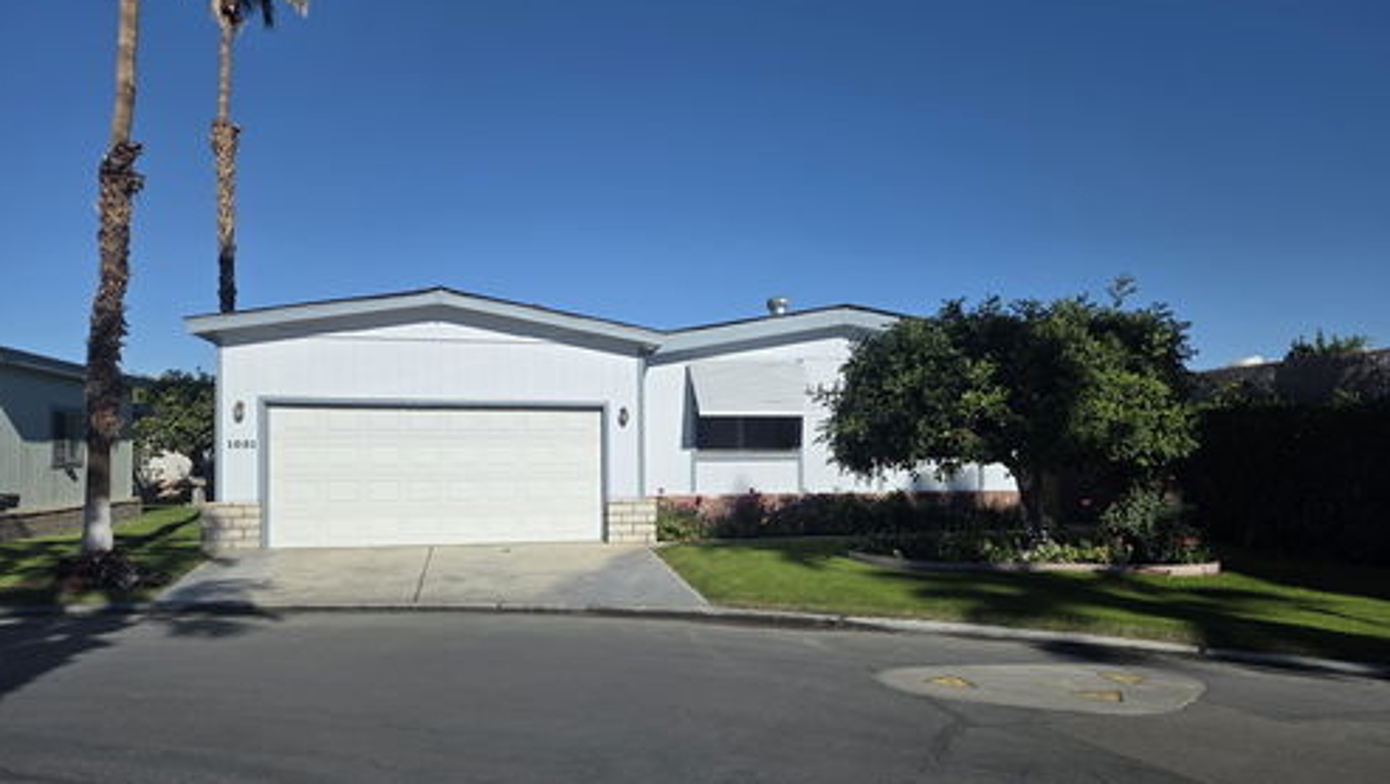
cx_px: 713
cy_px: 434
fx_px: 959
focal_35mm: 26
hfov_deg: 71.9
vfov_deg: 44.4
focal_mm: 5.4
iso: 80
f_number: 1.8
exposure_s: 1/7891
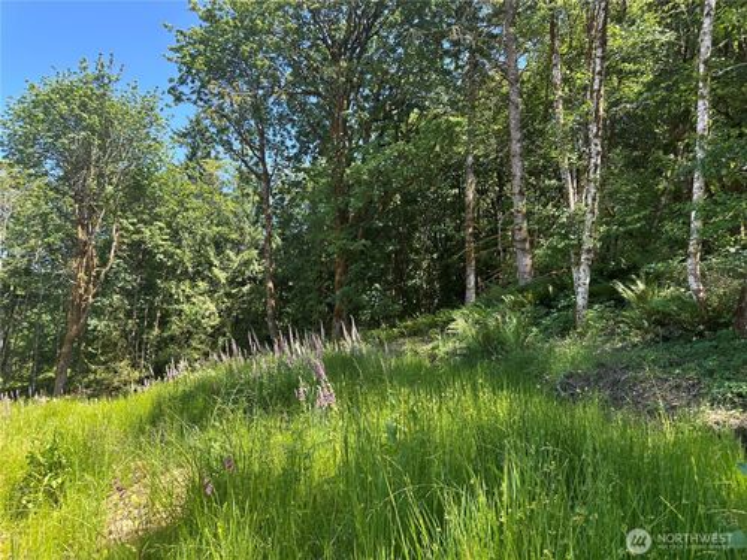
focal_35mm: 24
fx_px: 518
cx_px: 374
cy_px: 280
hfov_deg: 71.6
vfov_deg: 56.8
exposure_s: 1/521
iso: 80
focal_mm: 6.86
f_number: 1.78
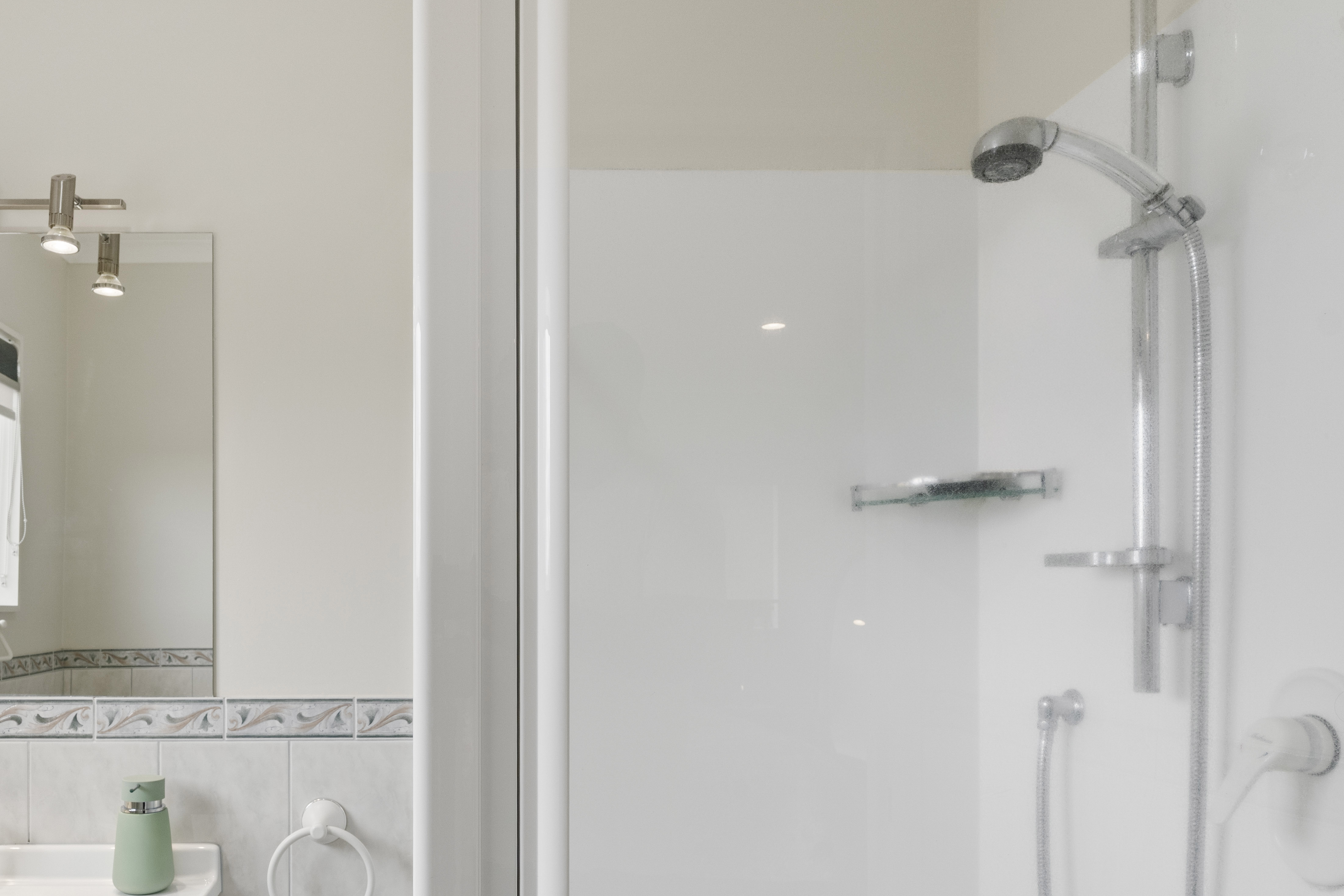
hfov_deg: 65.1
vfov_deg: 46.8
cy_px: 608
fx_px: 1015
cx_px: 441
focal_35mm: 27
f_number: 8
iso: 640
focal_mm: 15.1
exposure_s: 1/80
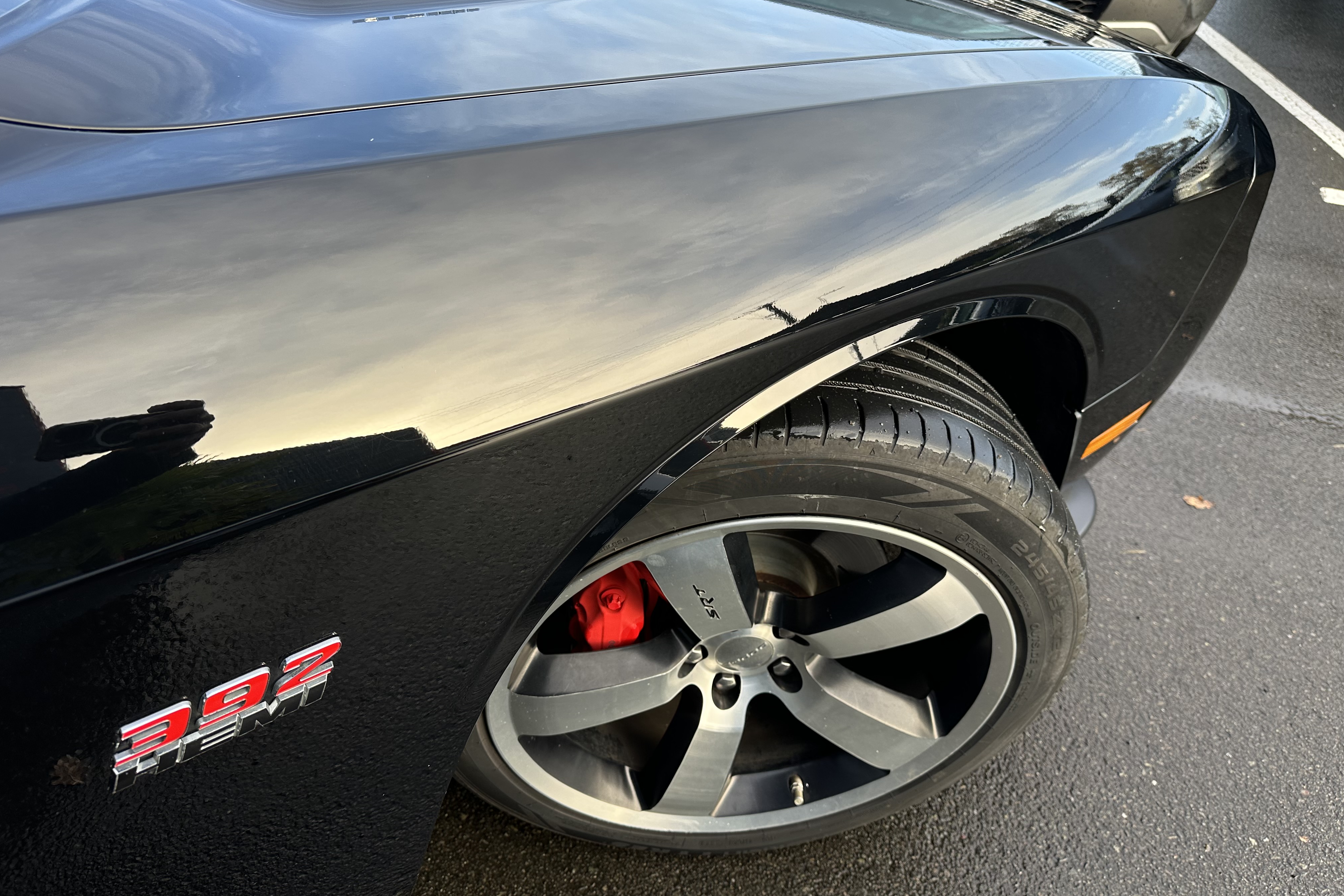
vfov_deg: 51.2
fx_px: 933
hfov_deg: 71.5
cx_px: 671
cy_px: 417
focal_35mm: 25
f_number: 1.78
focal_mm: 6.86
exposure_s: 1/426
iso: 80
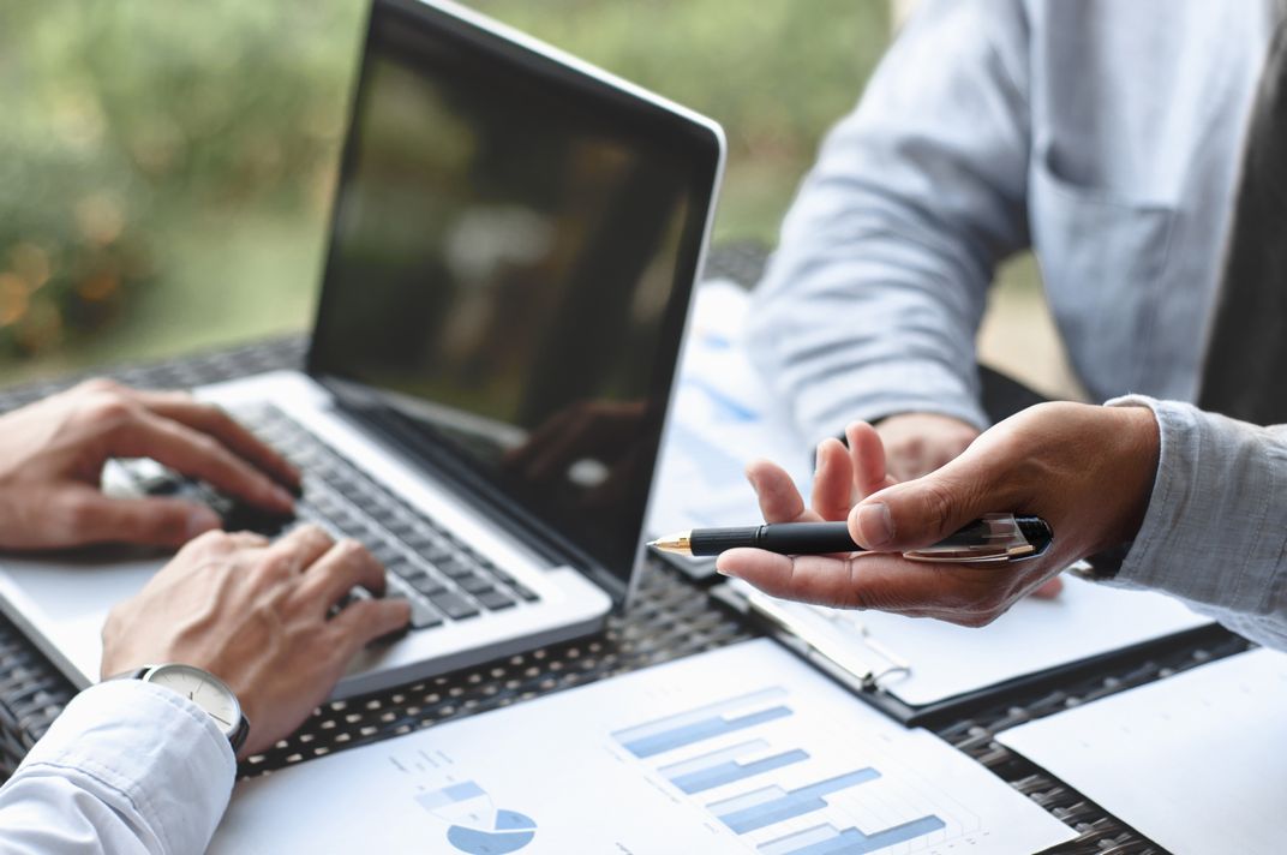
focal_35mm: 75
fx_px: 2678
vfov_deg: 18.1
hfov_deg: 27.0
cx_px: 644
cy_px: 428
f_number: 2.8
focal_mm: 50
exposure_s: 1/500
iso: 250
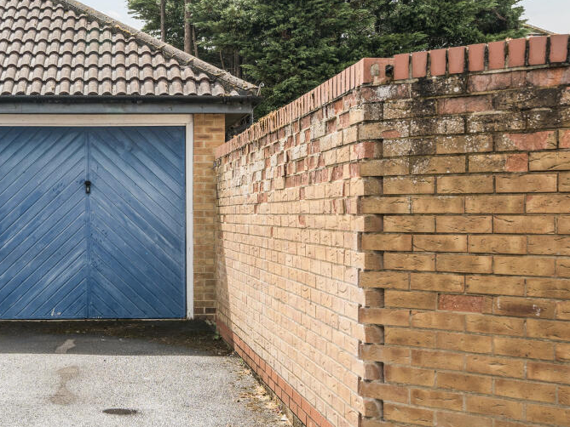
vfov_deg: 27.5
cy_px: 198
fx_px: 873
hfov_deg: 35.3
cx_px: 138
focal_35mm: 53
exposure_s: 1/500
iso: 400
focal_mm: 24
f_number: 8
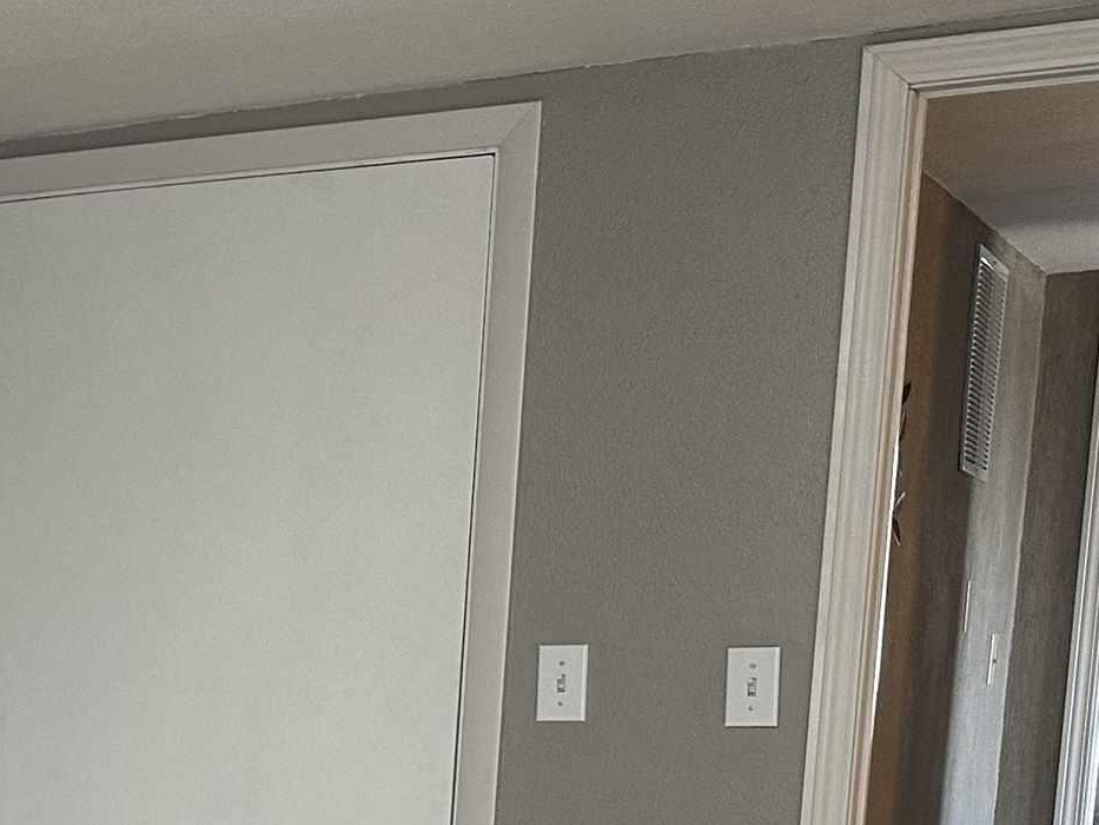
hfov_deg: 20.7
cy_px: 1017
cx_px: -597
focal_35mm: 79
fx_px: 2508
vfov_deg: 17.7
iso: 250
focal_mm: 6.86
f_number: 1.78
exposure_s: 1/60
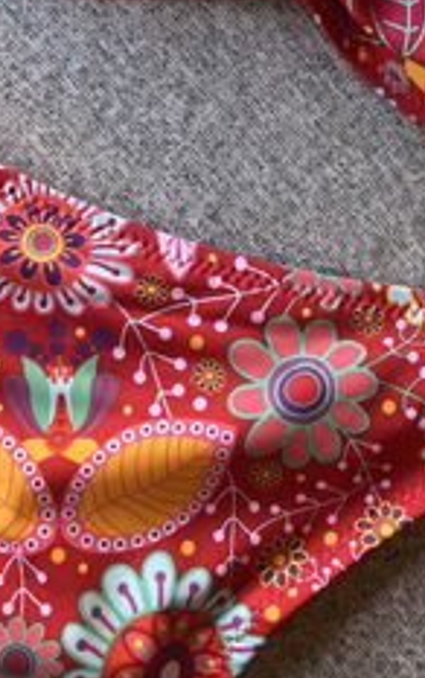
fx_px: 1165
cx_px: 259
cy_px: 129
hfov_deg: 20.6
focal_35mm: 63
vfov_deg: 31.6
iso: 80
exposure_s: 1/121
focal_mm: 5.7
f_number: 1.5
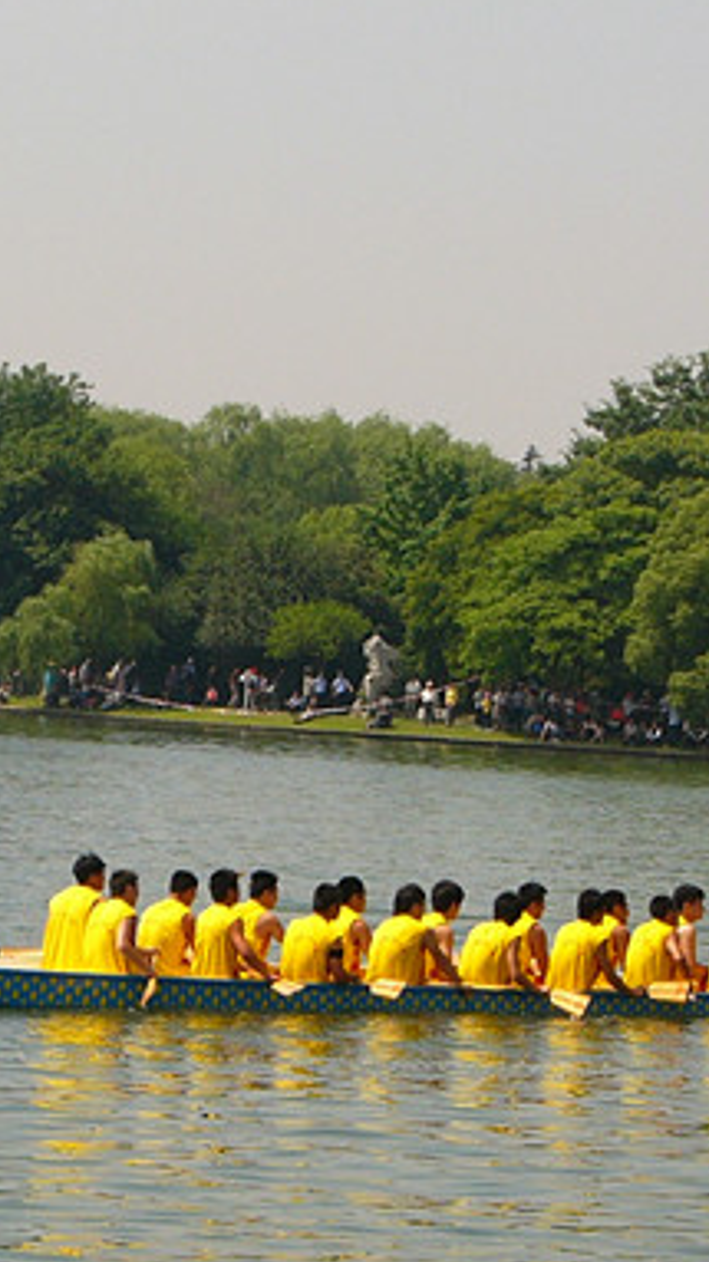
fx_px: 6327
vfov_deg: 11.4
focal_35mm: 189
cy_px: 572
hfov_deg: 6.4
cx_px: -135
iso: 50
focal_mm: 13.8
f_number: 4.6
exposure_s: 1/640
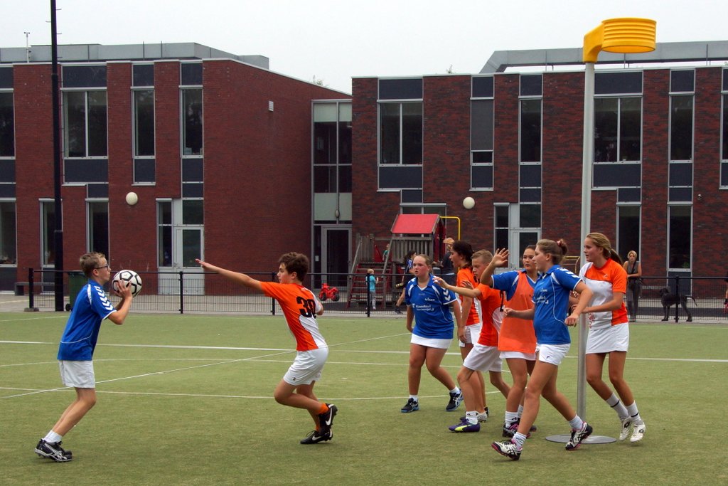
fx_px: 910
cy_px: 243
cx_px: 364
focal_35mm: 45
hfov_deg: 43.6
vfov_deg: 29.9
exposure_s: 1/800
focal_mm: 30
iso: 400
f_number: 9
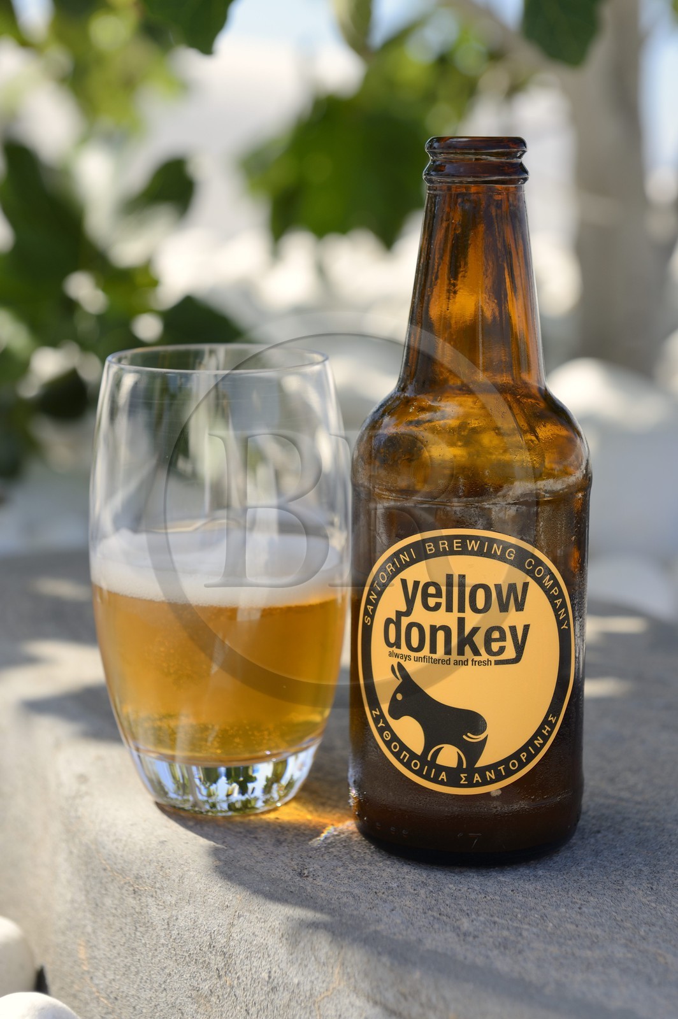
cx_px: 339
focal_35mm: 70
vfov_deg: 28.9
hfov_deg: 19.4
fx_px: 1981
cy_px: 510
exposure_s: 1/250
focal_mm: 70
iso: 100
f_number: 7.1
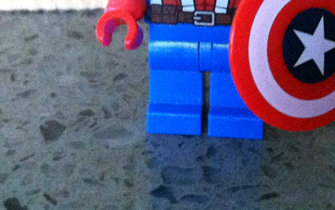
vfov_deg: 11.6
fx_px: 1023
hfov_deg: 18.6
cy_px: 3
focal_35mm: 112
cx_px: 185
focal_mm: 3.85
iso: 640
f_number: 2.8
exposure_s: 1/15
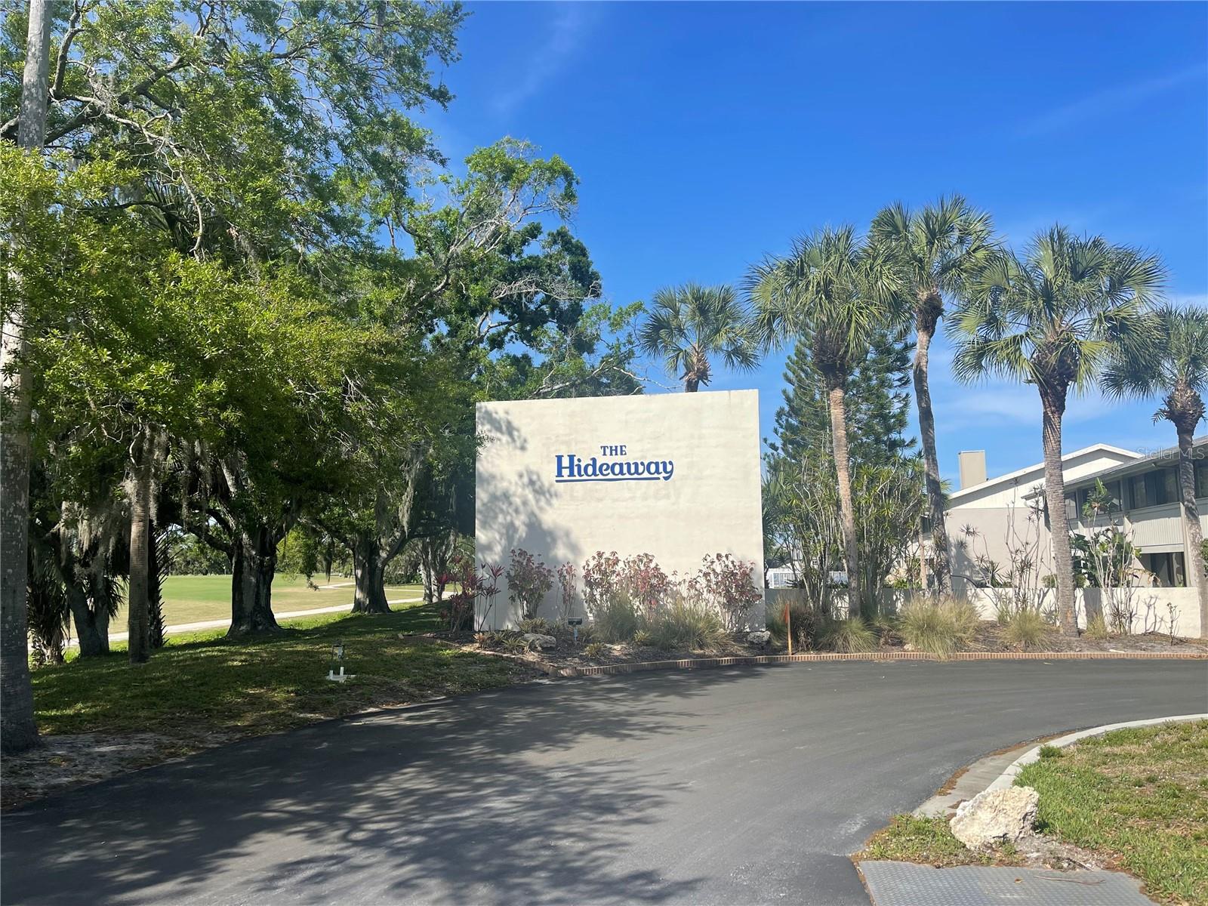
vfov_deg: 54.9
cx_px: 604
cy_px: 453
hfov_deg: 69.4
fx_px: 872
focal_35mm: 25
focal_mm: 5.1
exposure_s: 1/2924
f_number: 1.6
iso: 32
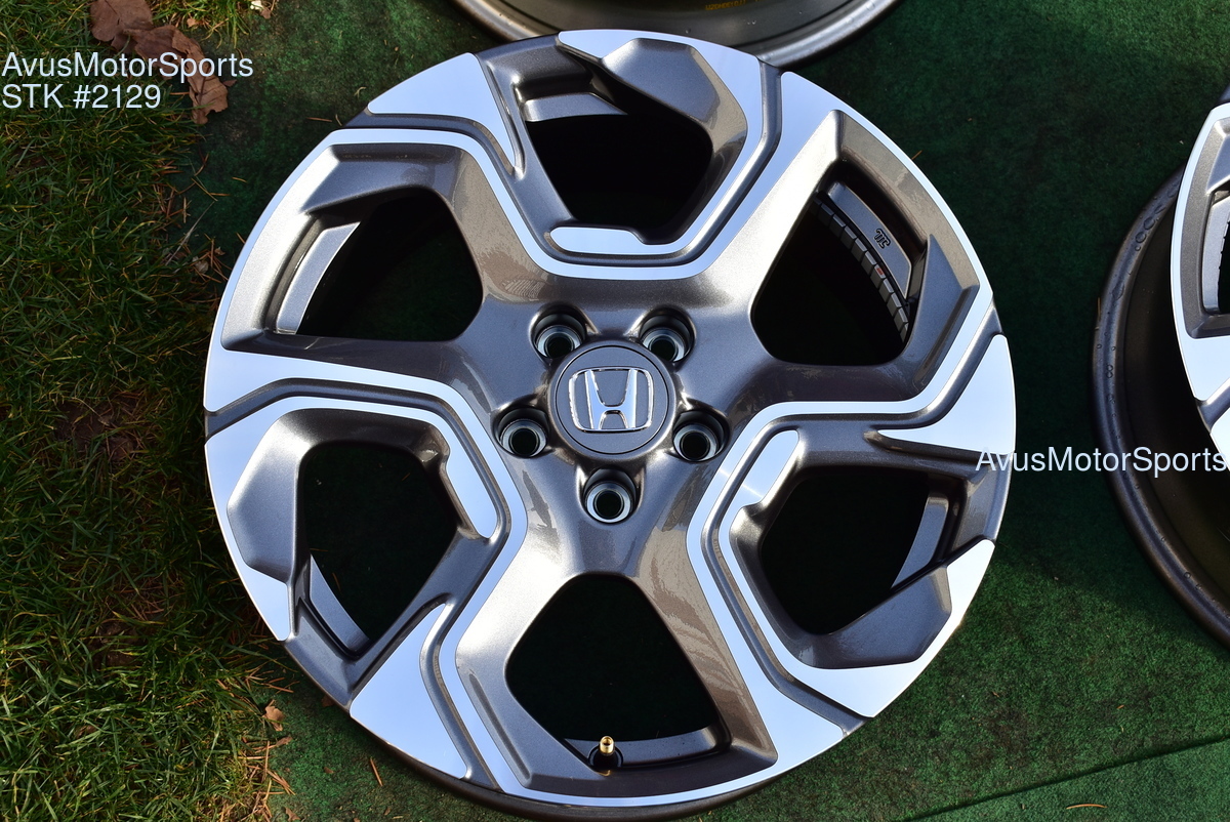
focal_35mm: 51
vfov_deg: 26.5
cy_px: 411
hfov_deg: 38.9
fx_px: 1744
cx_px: 615
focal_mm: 34
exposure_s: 1/160
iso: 200
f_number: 7.1
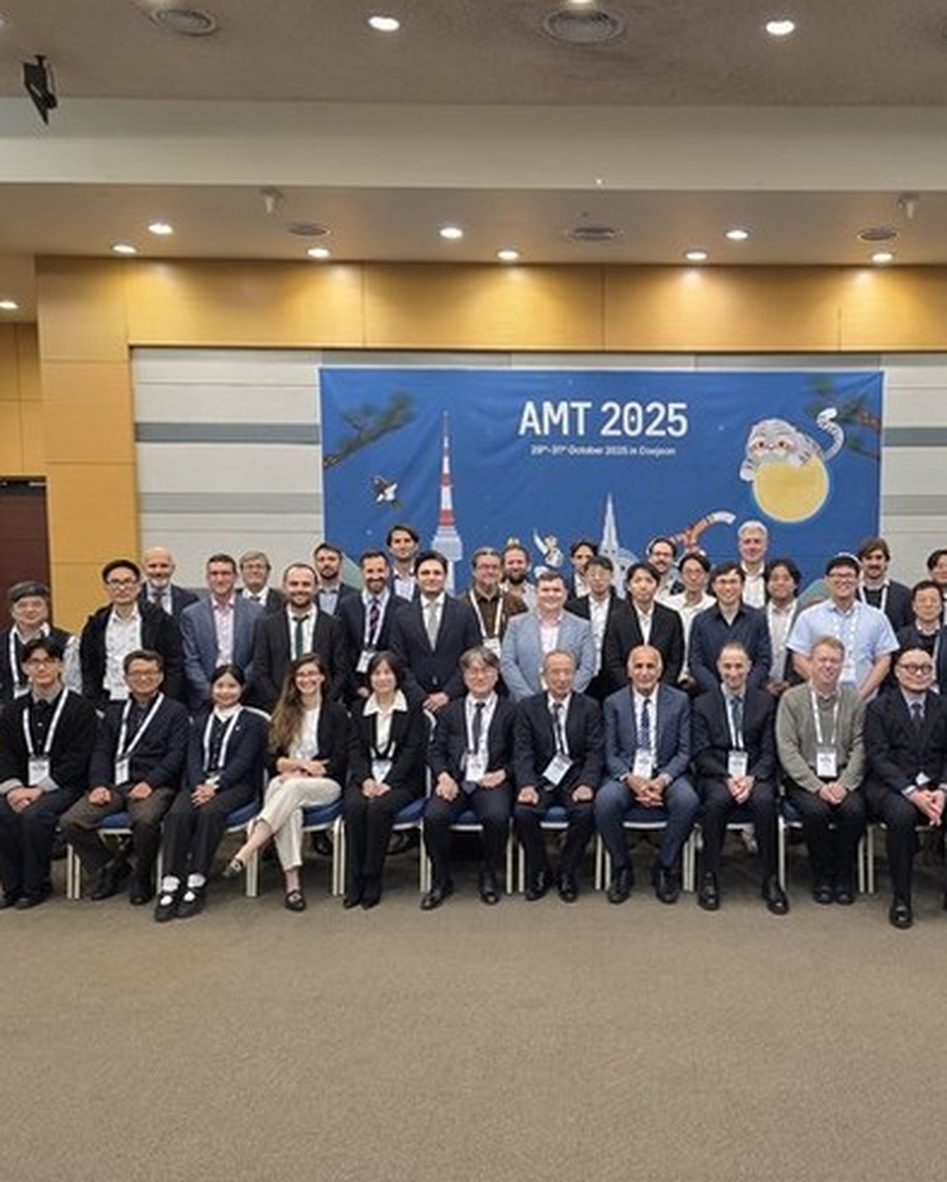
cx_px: 659
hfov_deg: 46.1
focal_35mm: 31
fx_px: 1085
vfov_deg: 57.2
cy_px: 601
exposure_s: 1/120
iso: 320
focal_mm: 6.3
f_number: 1.7
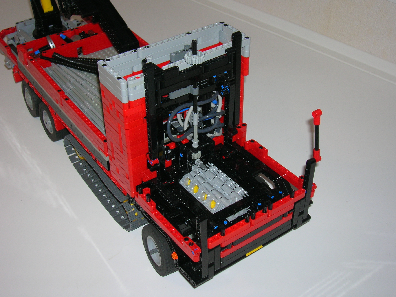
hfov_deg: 41.2
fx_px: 526
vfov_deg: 31.5
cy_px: 148
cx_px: 198
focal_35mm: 46
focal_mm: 7.7
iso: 50
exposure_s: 1/60.1
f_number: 3.2
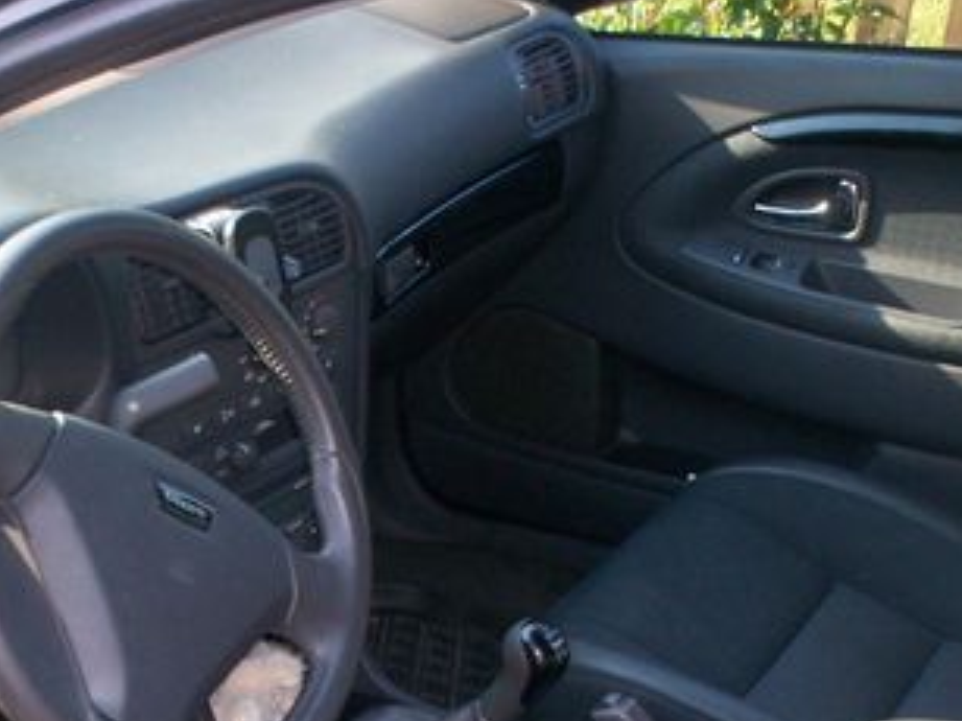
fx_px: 2083
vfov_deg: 19.3
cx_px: 345
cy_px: 643
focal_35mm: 75
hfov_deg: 25.9
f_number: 4.5
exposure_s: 1/60
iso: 140
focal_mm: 6
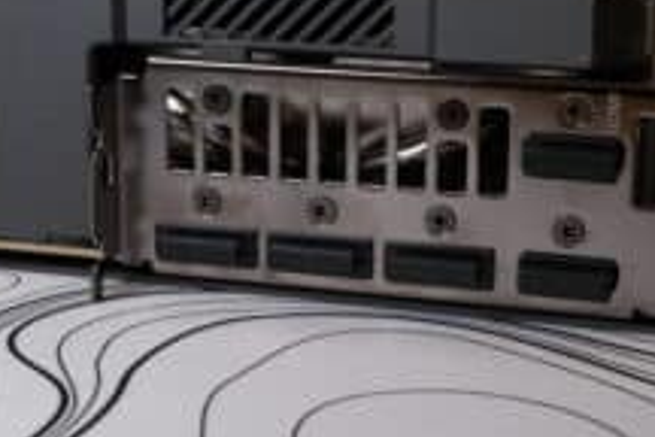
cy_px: 158
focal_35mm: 83
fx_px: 1510
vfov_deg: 16.4
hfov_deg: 24.5
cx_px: 285
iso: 1250
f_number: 8
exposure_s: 1/100
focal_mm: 30.5
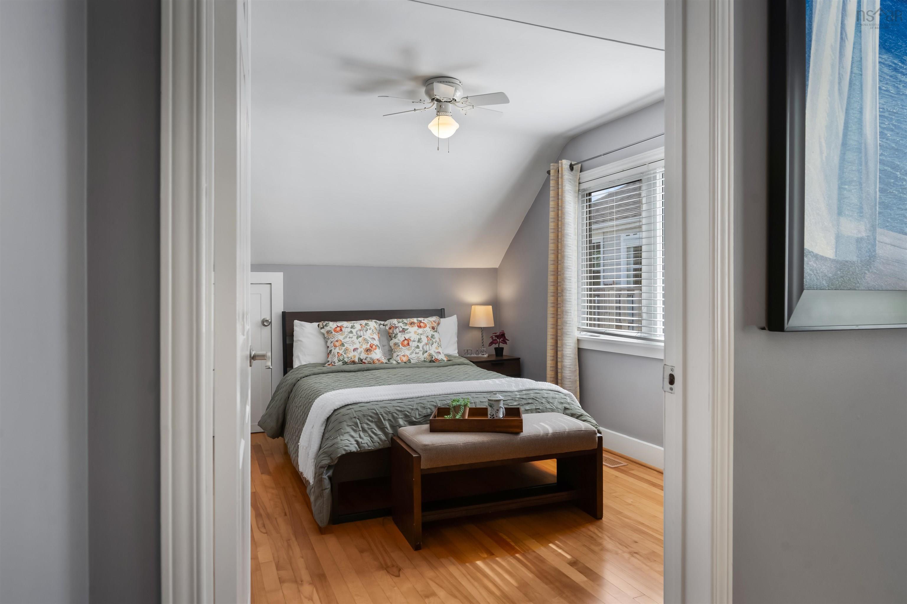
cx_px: 454
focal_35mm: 23
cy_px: 302
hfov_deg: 76.1
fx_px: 579
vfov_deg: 55.1
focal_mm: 23
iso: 250
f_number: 8
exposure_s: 1/20
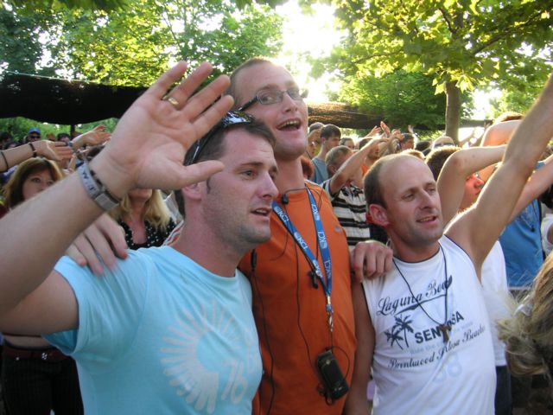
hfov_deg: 50.1
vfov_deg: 38.7
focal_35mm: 37
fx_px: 591
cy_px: 208
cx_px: 276
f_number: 2.8
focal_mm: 6.1
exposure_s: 1/45
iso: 50
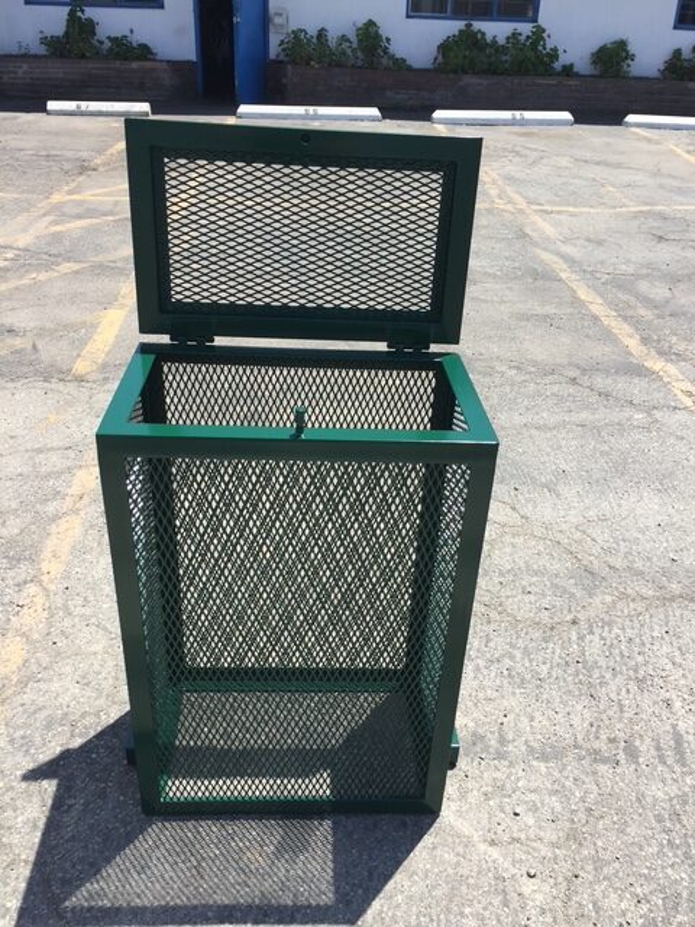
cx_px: 348
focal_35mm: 29
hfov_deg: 48.2
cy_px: 464
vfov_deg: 61.7
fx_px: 776
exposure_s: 1/1130
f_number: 2.2
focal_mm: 4.15
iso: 32
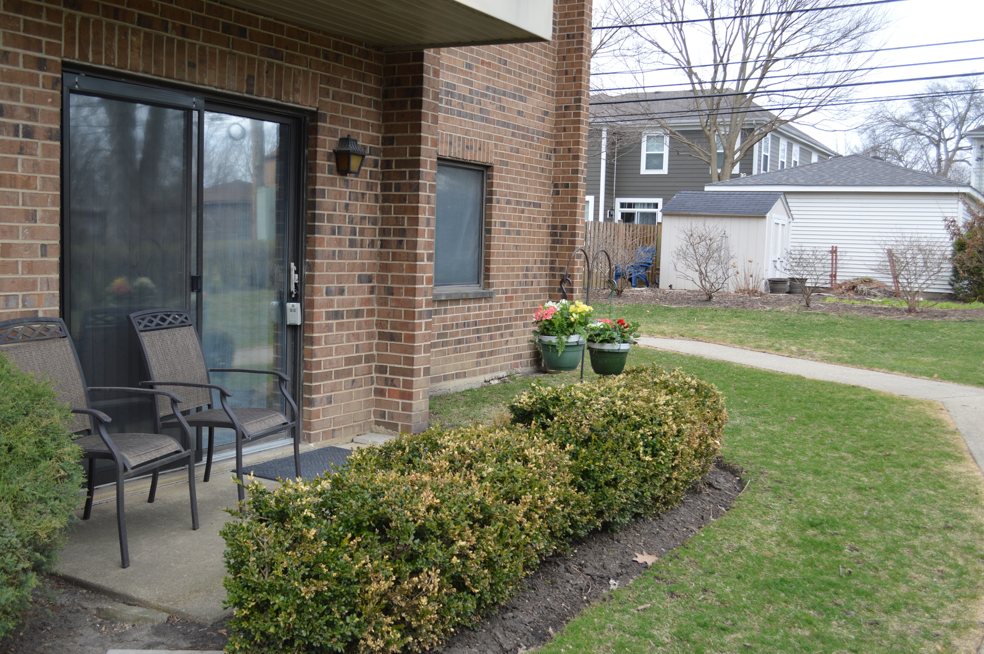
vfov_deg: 36.8
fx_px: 983
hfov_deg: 53.2
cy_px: 327
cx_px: 492
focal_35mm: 36
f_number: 5.6
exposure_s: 1/125
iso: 110
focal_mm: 24
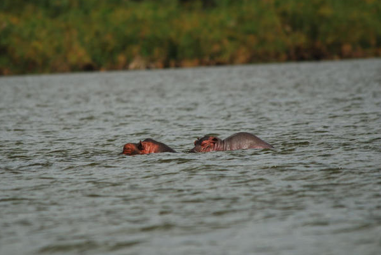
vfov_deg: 2.0
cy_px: 130
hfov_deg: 2.9
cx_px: 159
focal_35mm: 701
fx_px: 7428
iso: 100
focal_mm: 400
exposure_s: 1/640
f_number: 5.6
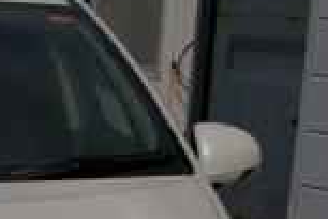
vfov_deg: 7.7
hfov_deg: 11.2
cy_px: 320
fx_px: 1603
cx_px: -161
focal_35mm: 176
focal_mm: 28
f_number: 9.5
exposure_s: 1/1000
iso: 200
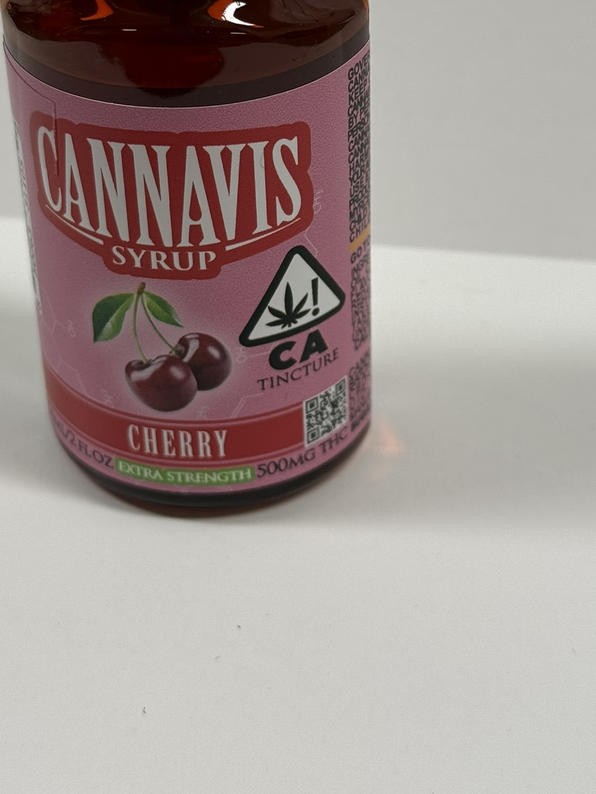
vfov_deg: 24.0
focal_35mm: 80
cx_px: 263
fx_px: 1836
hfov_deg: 18.4
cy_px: 140
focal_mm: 6.76
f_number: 1.78
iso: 64
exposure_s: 1/121
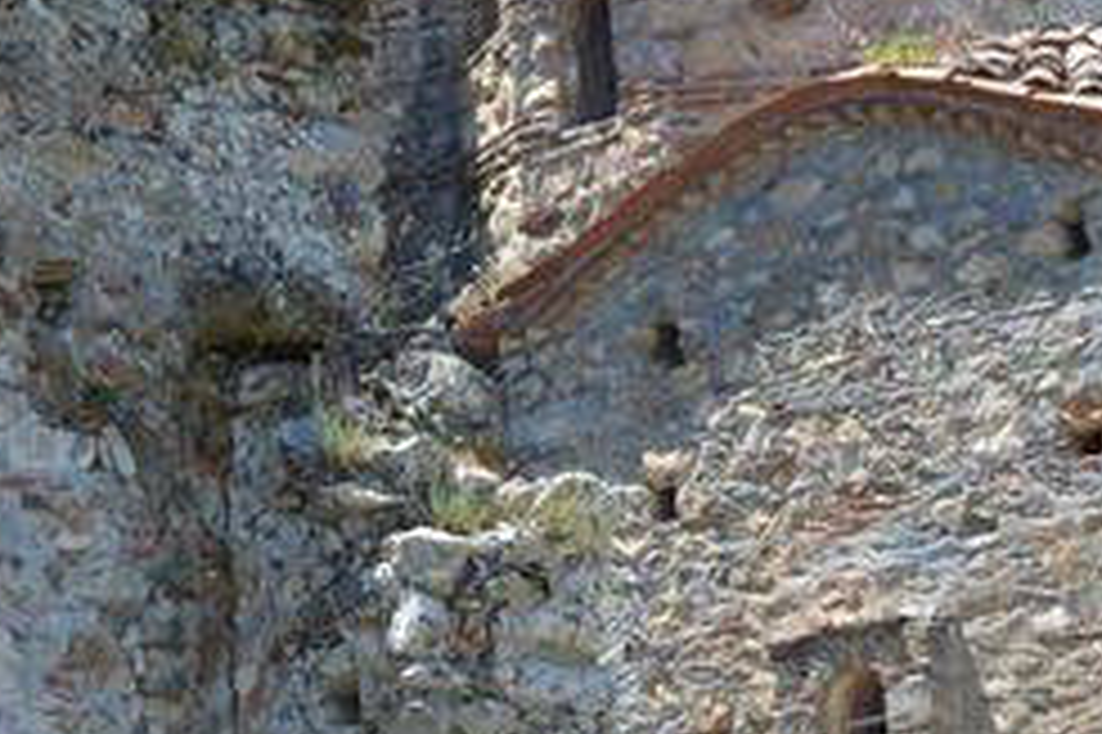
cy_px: 714
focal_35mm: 188
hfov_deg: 10.9
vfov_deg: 7.3
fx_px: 5751
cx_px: 792
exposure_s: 1/250
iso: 200
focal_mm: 30
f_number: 10
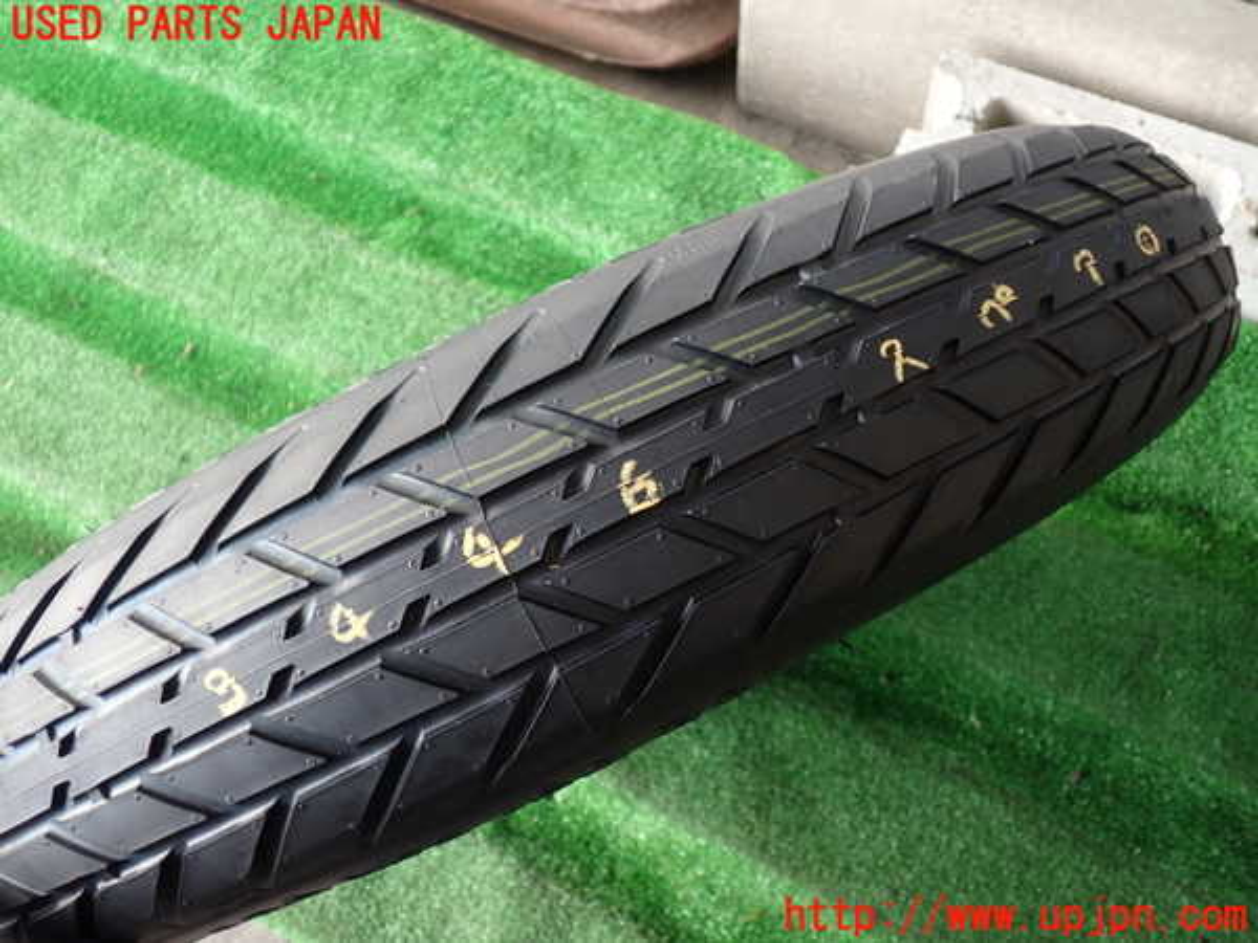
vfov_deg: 44.2
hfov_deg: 56.8
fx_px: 1163
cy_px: 472
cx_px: 629
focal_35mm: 32
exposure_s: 1/40
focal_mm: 5.79
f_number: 2.4
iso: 200
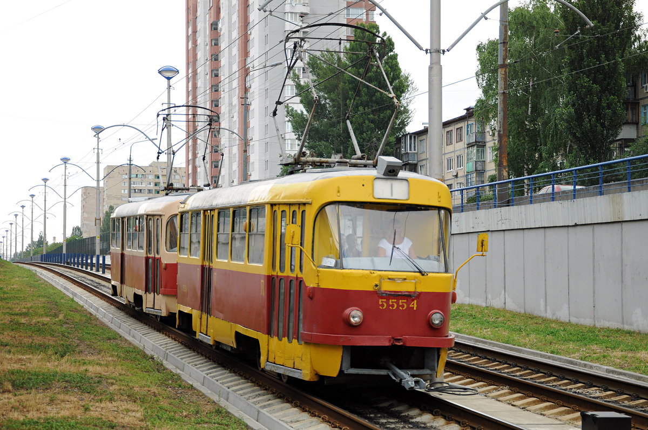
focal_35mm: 75
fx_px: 1348
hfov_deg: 27.0
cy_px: 215
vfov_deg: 18.1
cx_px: 324
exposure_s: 1/320
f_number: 5.6
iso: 320
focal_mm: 50
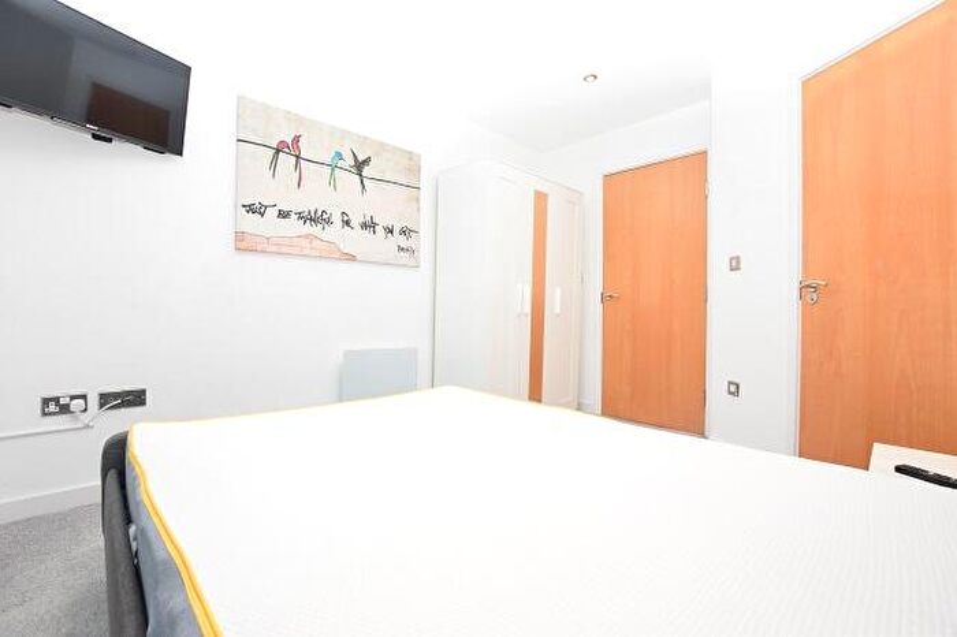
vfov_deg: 77.3
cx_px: 478
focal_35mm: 15
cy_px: 318
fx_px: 399
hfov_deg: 100.4
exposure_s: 1/125
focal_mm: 10
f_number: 5.6
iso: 800
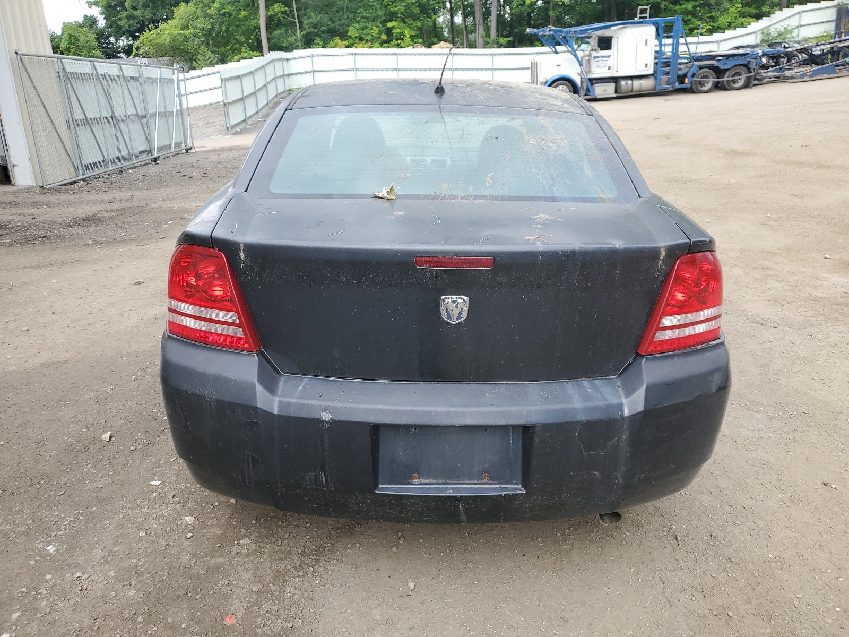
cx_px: 424
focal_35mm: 26
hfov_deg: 67.3
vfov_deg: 53.1
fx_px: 638
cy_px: 318
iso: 50
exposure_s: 1/345
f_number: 1.5
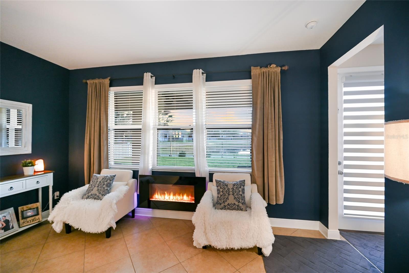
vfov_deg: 81.2
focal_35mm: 14
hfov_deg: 104.3
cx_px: 204
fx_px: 159
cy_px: 136
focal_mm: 14
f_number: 4
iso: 250
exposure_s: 1/15
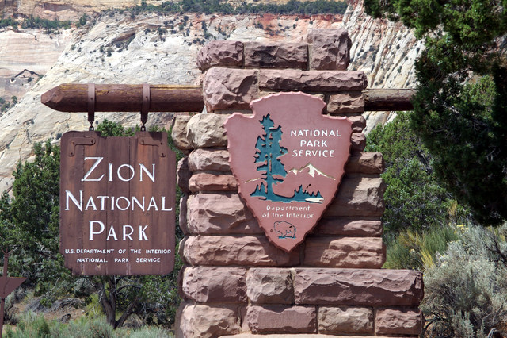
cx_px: 254
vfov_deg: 6.6
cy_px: 169
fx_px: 2914
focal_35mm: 207
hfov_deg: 9.9
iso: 200
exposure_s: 1/350
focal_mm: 138
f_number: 8
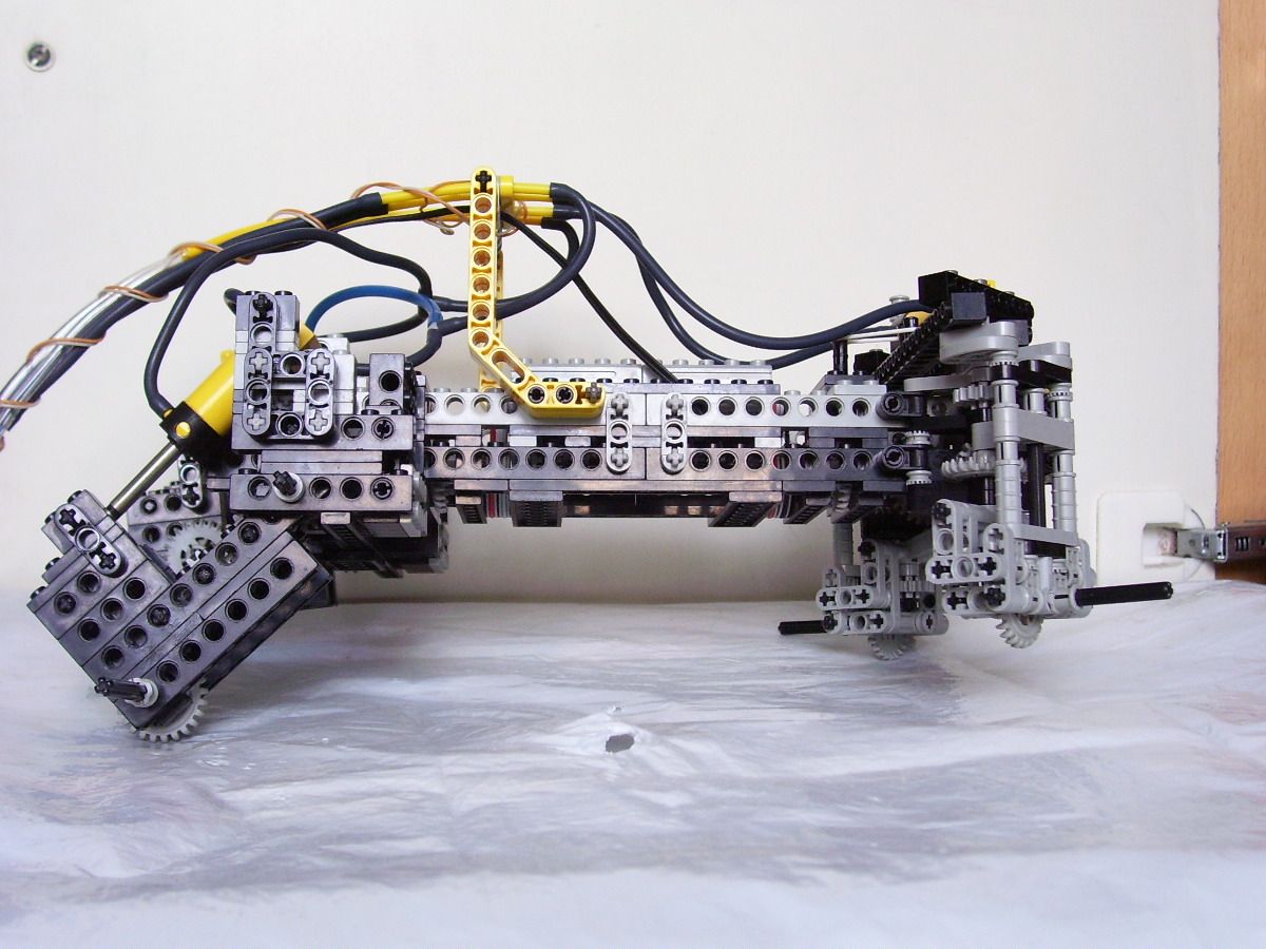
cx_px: 633
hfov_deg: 44.8
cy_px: 474
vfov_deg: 34.3
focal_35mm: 42
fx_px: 1536
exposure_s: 1/8
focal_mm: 7
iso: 160
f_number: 3
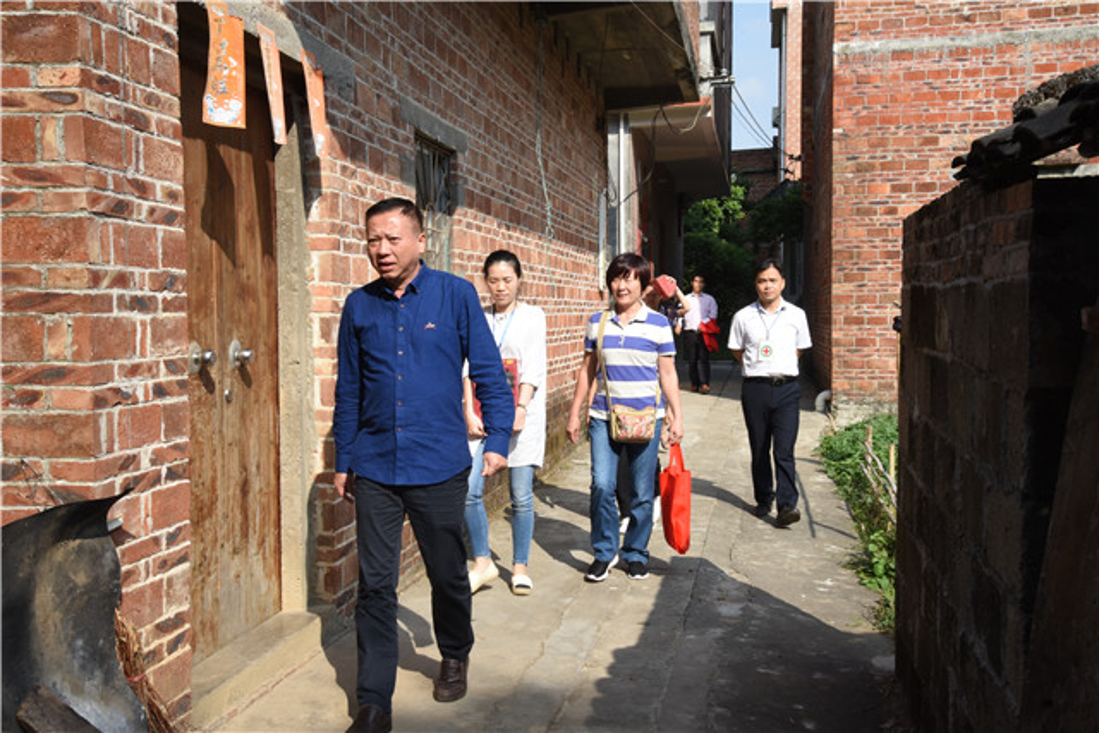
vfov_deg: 30.5
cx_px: 550
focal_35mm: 44
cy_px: 366
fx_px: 1343
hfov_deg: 44.5
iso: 800
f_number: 29
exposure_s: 1/125
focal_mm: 44
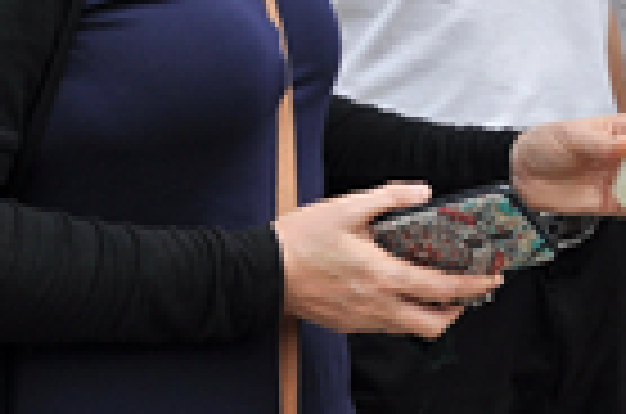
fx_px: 2362
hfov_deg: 14.4
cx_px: 856
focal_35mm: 136
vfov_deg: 10.0
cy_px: 54
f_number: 9
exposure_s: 1/320
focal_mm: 21
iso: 200
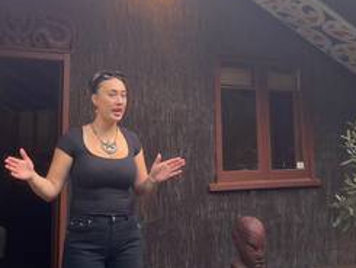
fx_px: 525
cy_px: 36
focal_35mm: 51
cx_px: 116
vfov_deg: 27.7
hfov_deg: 37.0
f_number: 1.6
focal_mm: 5.1
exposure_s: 1/394
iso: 50
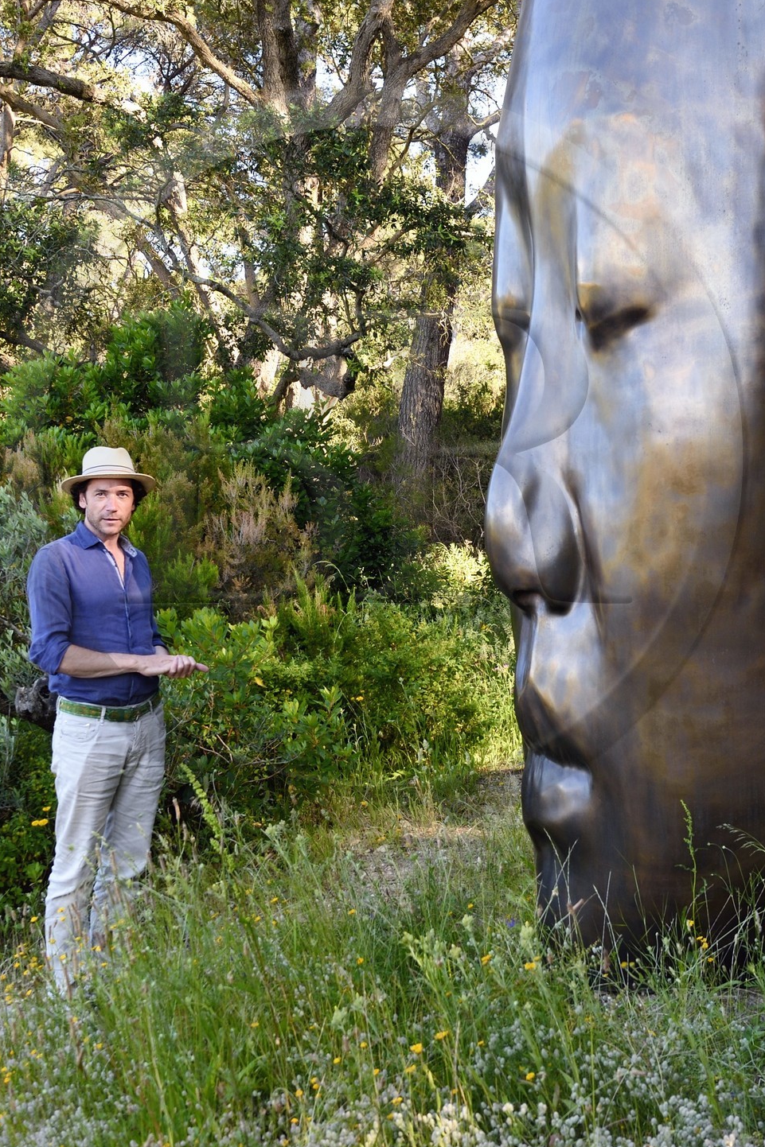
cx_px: 373
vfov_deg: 33.3
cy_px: 457
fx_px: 1913
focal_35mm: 60
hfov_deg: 22.6
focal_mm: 36
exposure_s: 1/125
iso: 400
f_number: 7.1
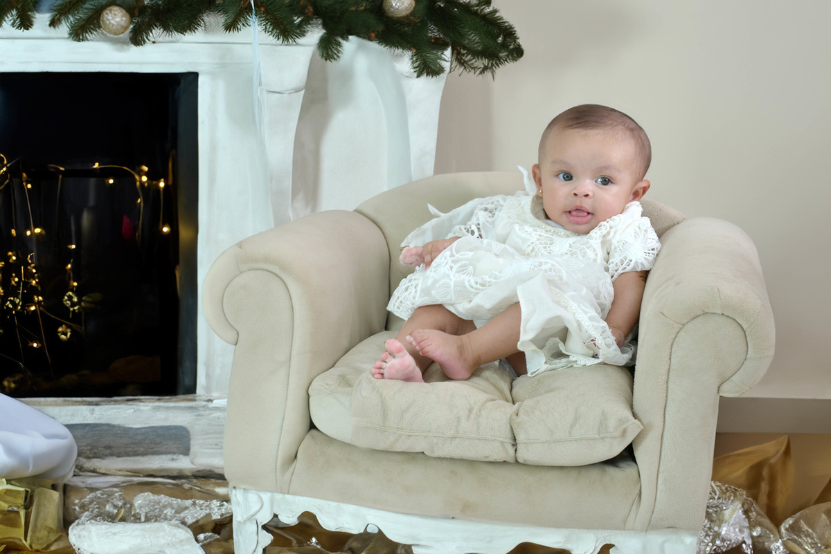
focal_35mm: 140
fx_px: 3233
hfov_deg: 14.6
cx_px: 416
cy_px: 277
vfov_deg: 9.8
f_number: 6.3
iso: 1100
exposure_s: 1/160
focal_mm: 140
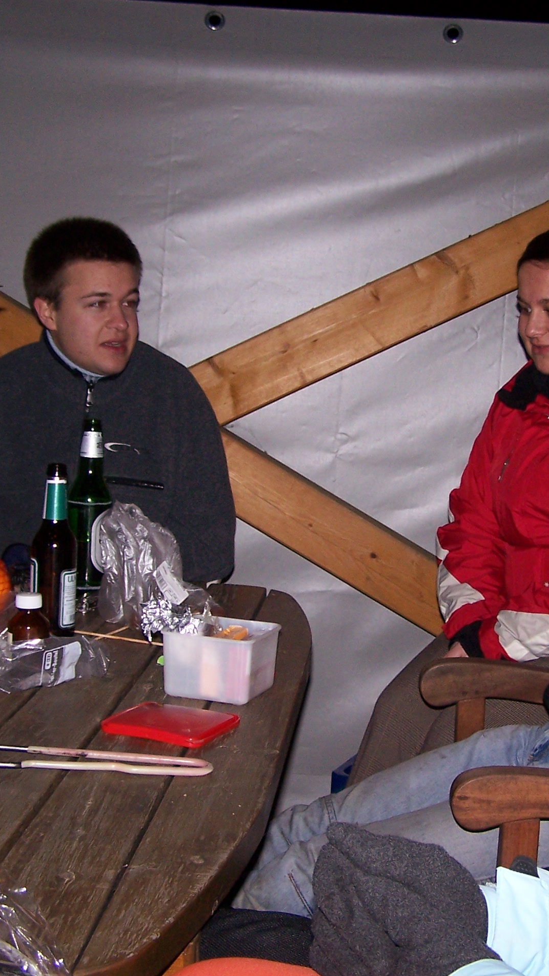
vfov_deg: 37.2
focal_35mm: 56
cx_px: 414
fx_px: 1449
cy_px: 486
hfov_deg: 21.3
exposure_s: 1/60
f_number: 2.8
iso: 140
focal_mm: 6.3
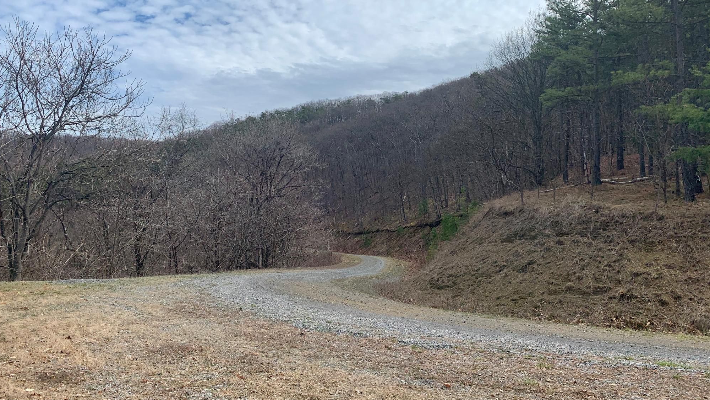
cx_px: 347
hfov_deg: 66.1
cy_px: 159
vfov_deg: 40.0
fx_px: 546
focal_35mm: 29
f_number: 1.8
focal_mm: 4.25
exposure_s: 1/3086
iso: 25
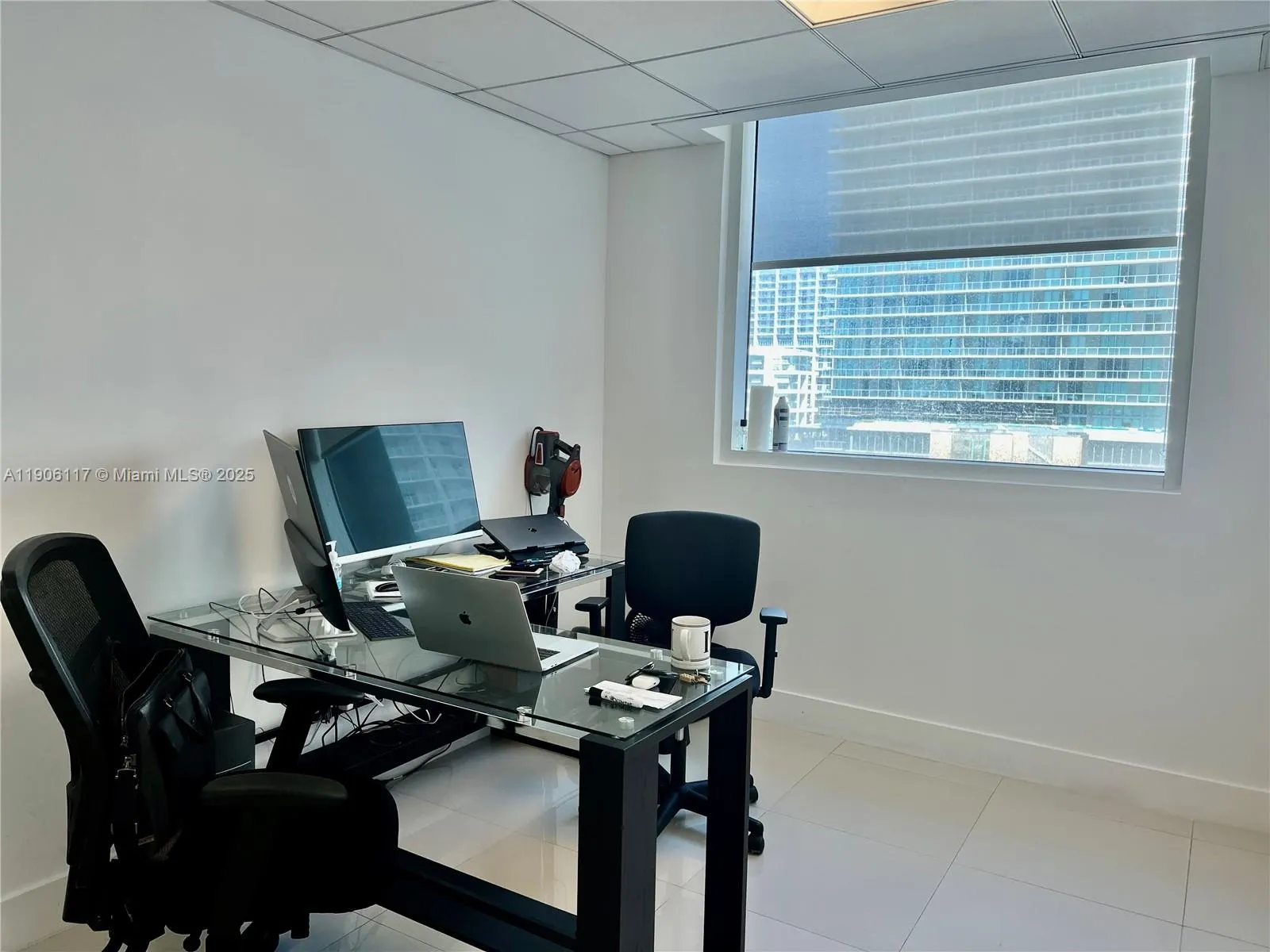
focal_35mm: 26
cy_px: 476
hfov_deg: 67.3
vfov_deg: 53.1
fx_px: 954
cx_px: 635
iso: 50
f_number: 1.5
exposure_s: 1/158
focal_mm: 5.7
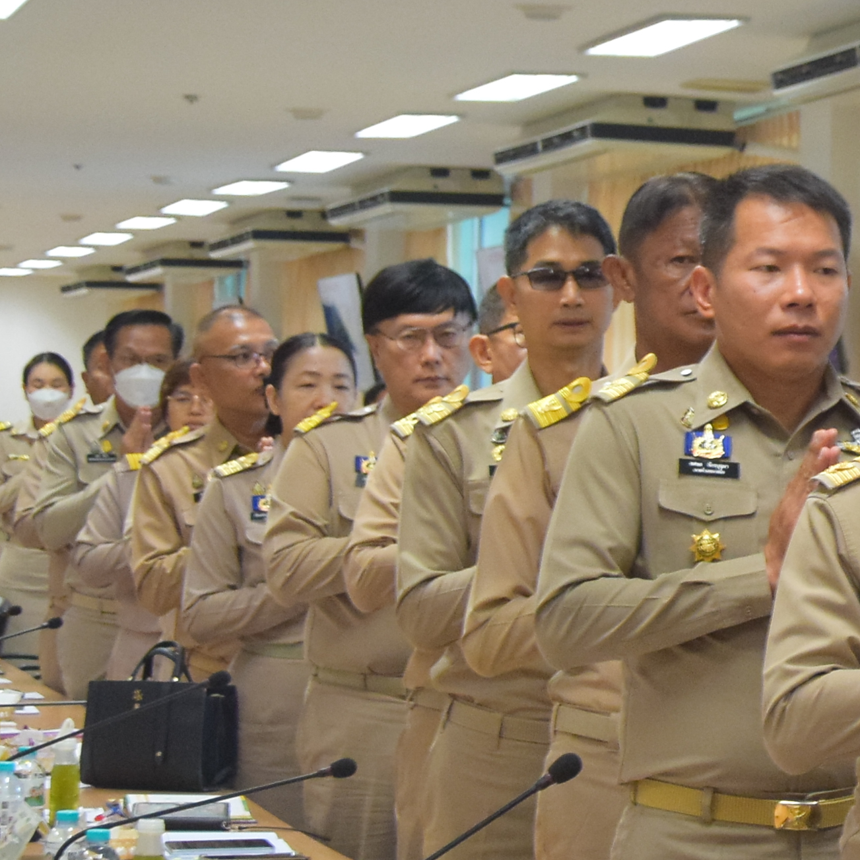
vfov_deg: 13.2
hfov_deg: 12.6
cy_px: 418
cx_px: 1256
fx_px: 3710
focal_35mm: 132
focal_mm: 30
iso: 1600
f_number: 4.2
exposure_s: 1/160
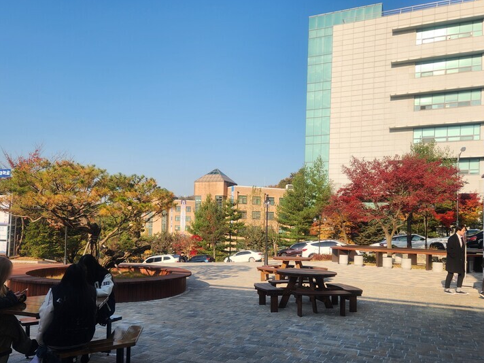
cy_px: 220
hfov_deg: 58.3
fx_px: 433
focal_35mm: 31
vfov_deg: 45.2
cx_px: 237
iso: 20
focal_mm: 5.4
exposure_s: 1/1347
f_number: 1.8
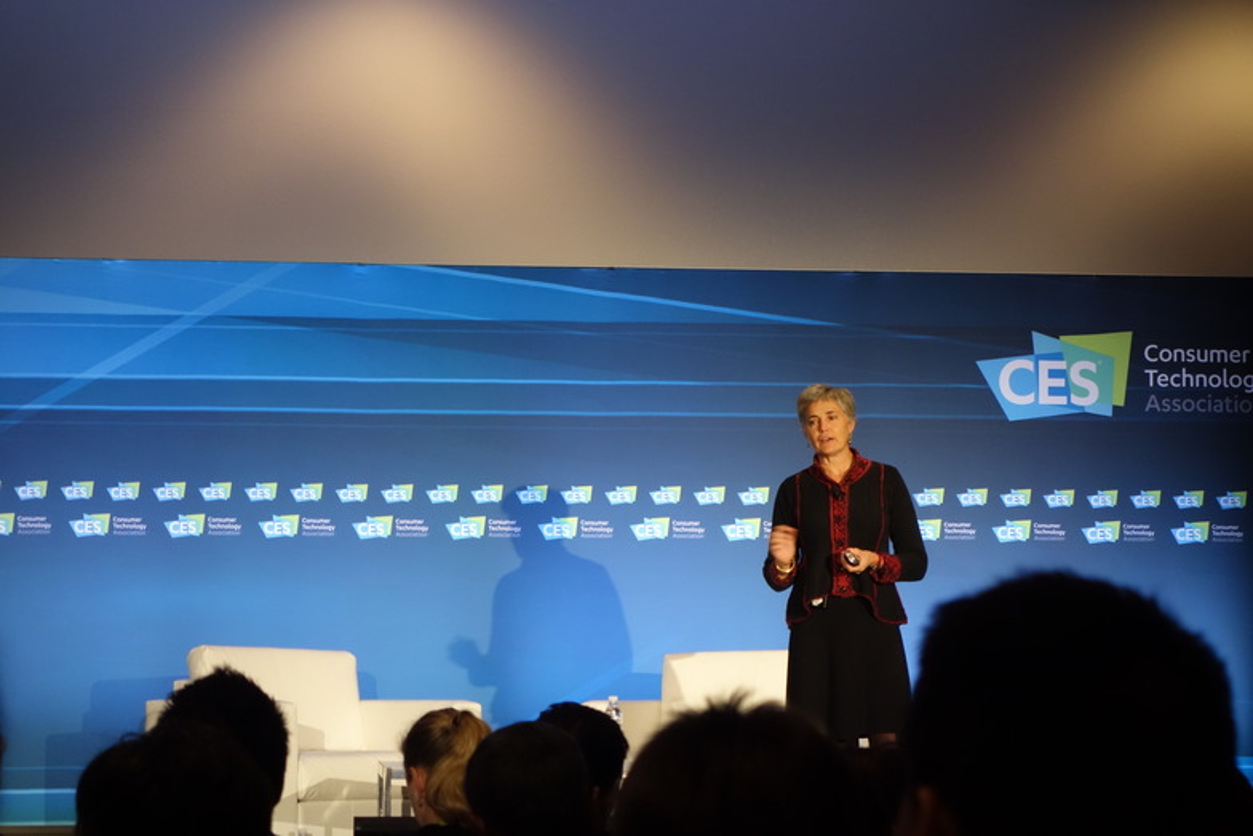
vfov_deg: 13.7
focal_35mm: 100
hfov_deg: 20.4
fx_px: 3481
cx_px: 626
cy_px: 418
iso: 800
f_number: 4.9
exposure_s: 1/30
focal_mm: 37.01
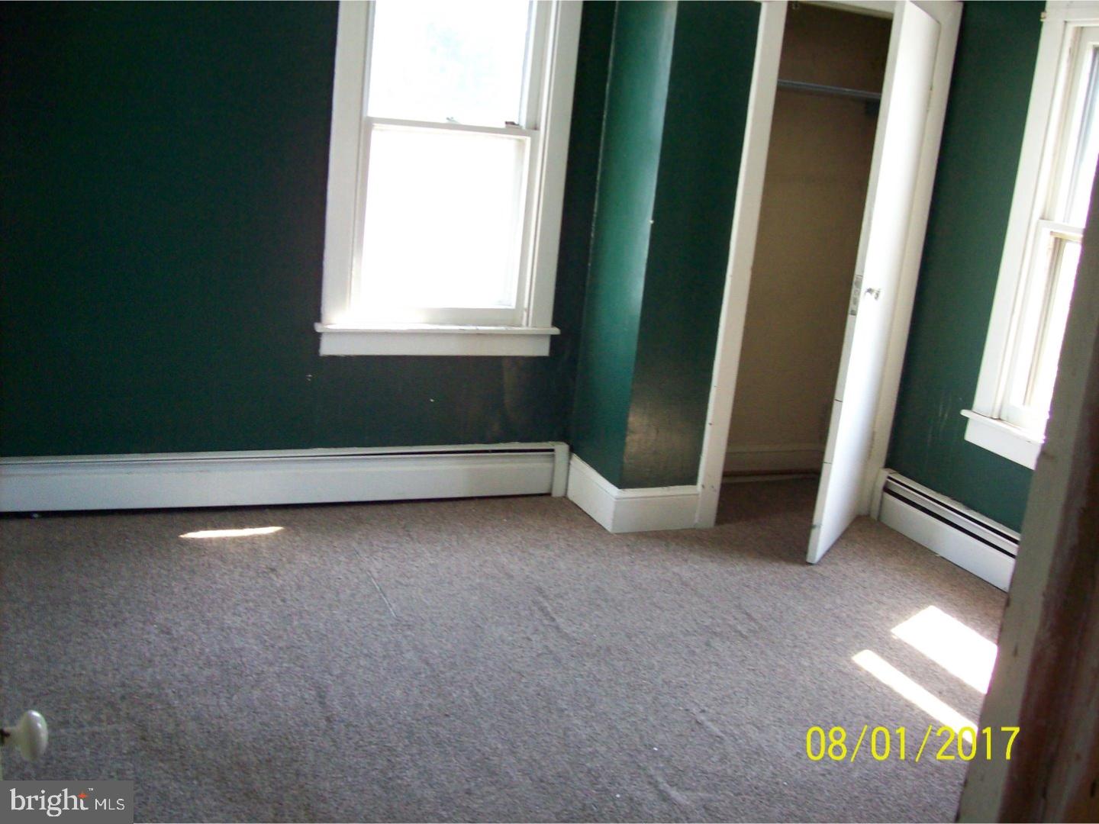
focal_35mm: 36
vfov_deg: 39.7
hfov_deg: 51.4
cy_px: 412
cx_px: 550
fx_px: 1143
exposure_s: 1/64
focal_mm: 6
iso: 200
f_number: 2.7
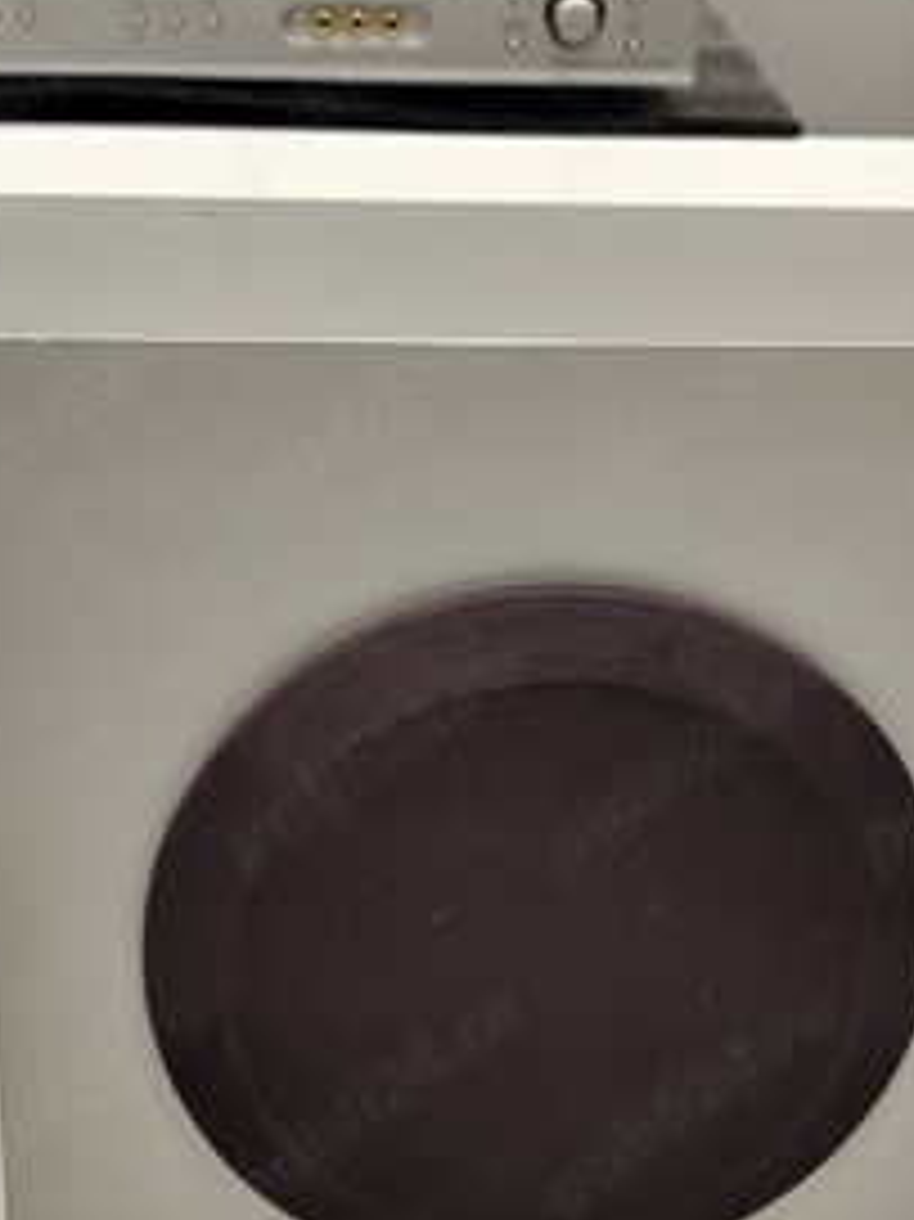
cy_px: 833
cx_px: 531
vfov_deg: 28.4
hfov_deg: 21.6
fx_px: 2396
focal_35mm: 68
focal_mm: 6.14
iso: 320
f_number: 1.65
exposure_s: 1/25
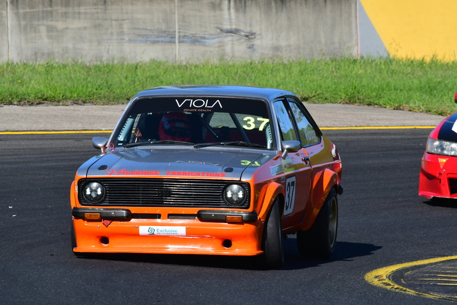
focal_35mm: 630
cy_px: 152
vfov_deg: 2.2
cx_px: 228
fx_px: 7995
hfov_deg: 3.3
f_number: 13
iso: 500
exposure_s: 1/640
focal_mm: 420
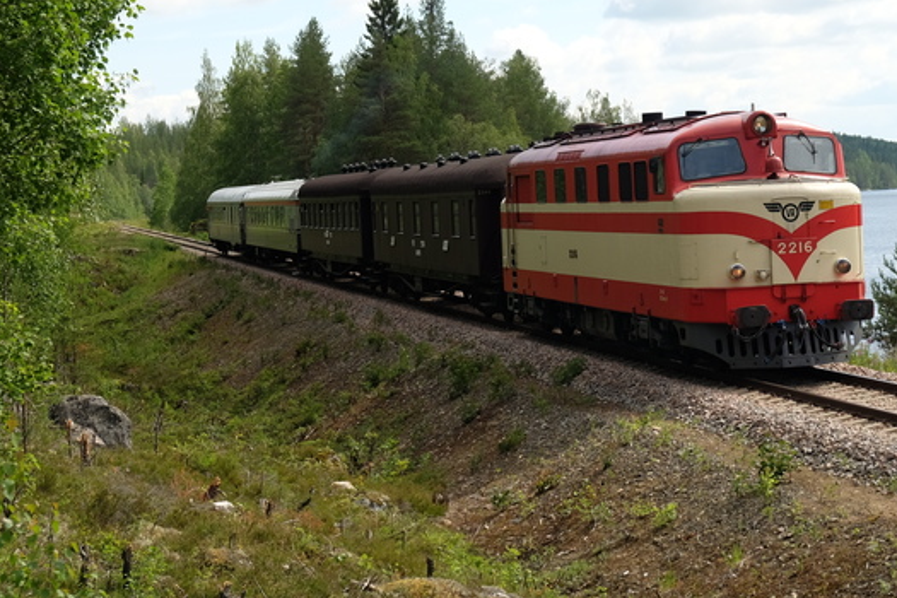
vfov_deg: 14.9
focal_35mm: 92
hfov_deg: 22.0
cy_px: 297
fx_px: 2292
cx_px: 649
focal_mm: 40.7
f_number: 6.4
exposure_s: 1/350
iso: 200
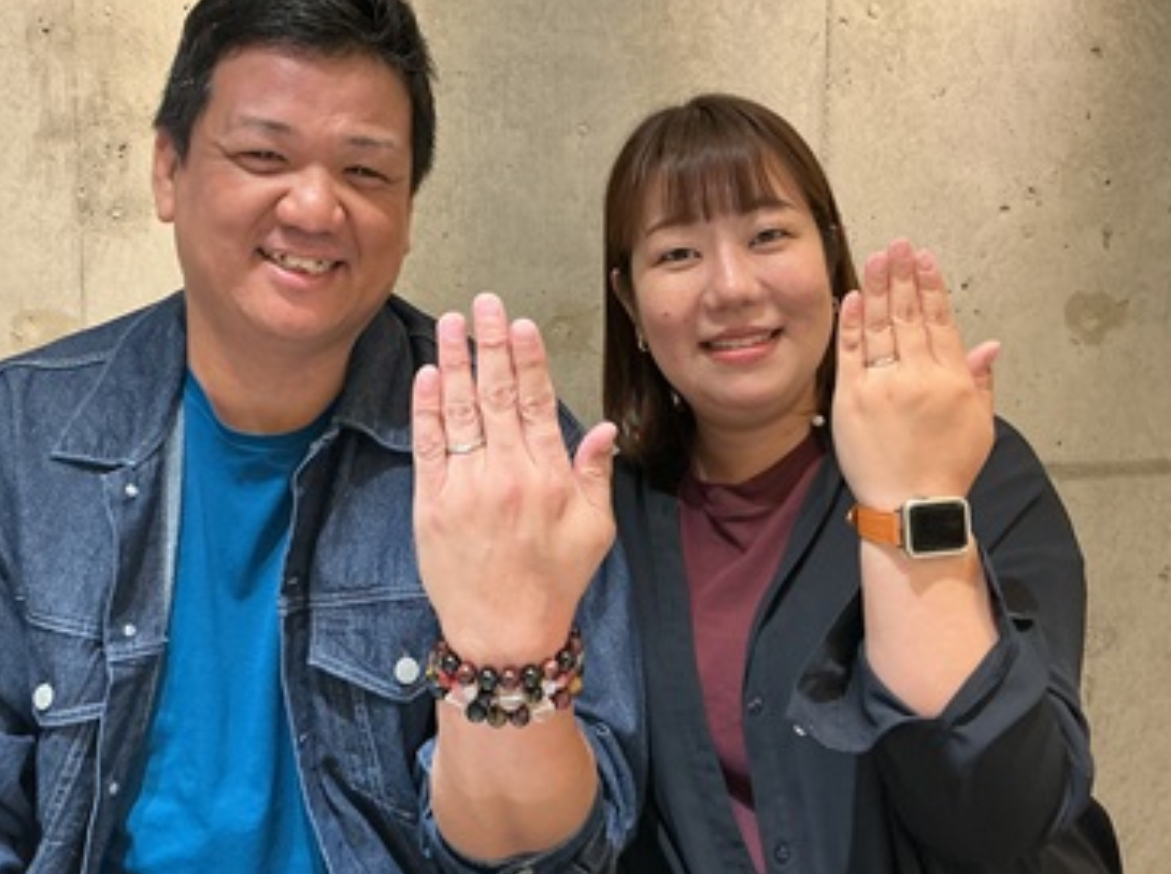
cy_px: 369
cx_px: 500
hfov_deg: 51.2
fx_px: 1216
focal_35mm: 36
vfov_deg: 39.4
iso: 125
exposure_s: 1/50
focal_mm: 3
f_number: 1.8
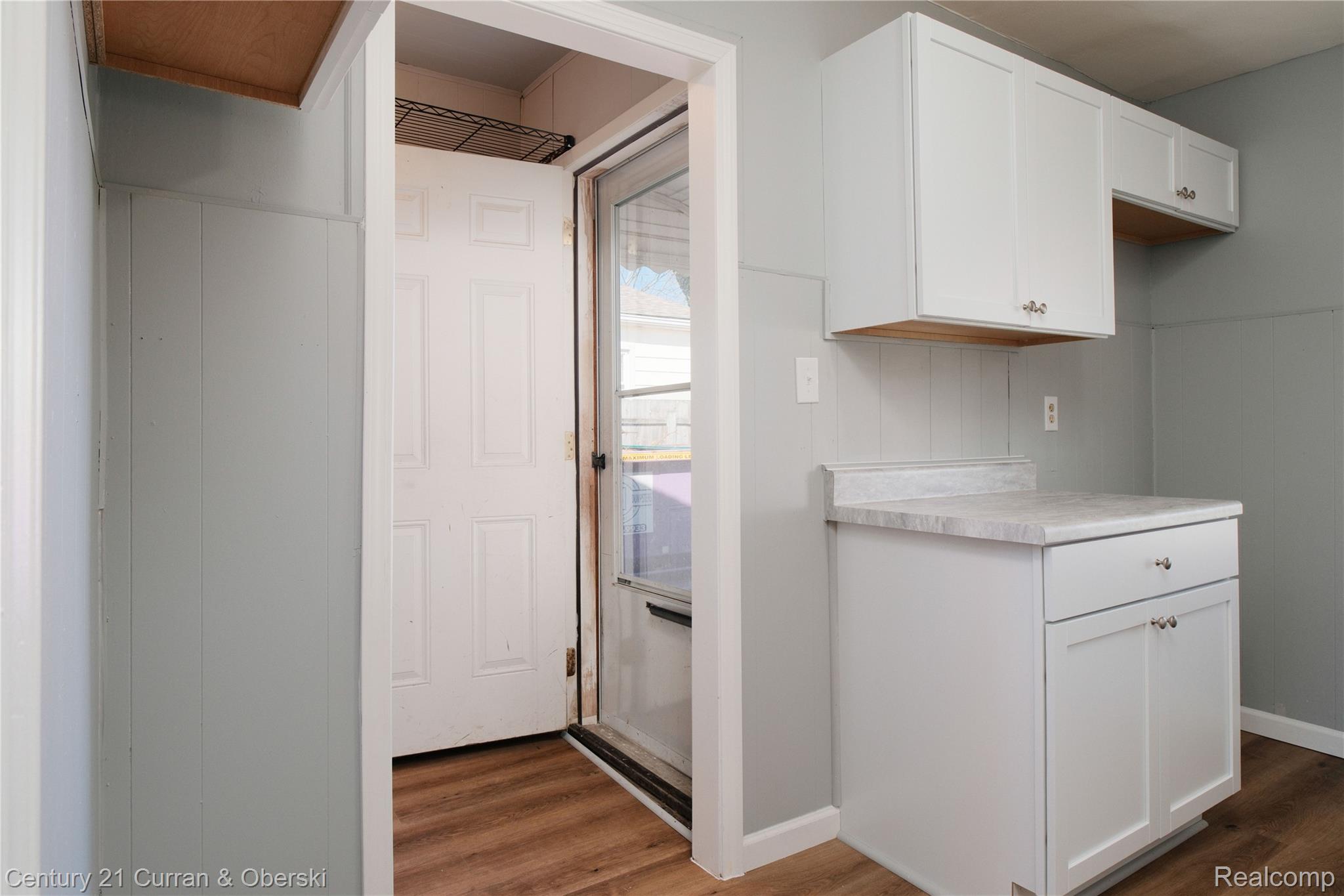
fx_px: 784
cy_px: 448
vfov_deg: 59.5
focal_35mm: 21
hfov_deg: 81.2
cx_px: 672
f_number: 7.1
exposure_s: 1/125
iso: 500
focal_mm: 13.7
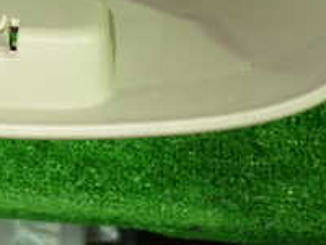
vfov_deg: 18.2
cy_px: -80
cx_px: -13
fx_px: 706
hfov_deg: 24.6
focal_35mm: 75
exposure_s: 1/30
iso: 320
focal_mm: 4.5
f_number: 2
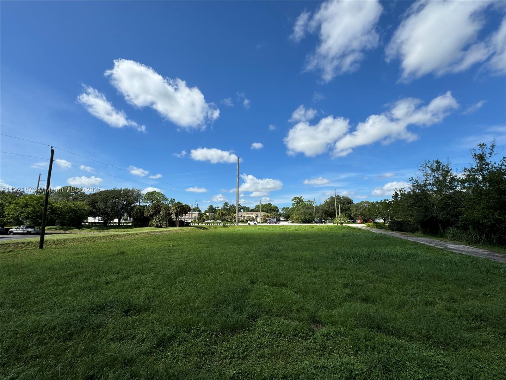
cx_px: 253
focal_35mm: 14
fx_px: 205
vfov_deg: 85.7
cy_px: 190
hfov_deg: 102.1
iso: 40
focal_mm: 2.22
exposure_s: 1/2584
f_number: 2.2
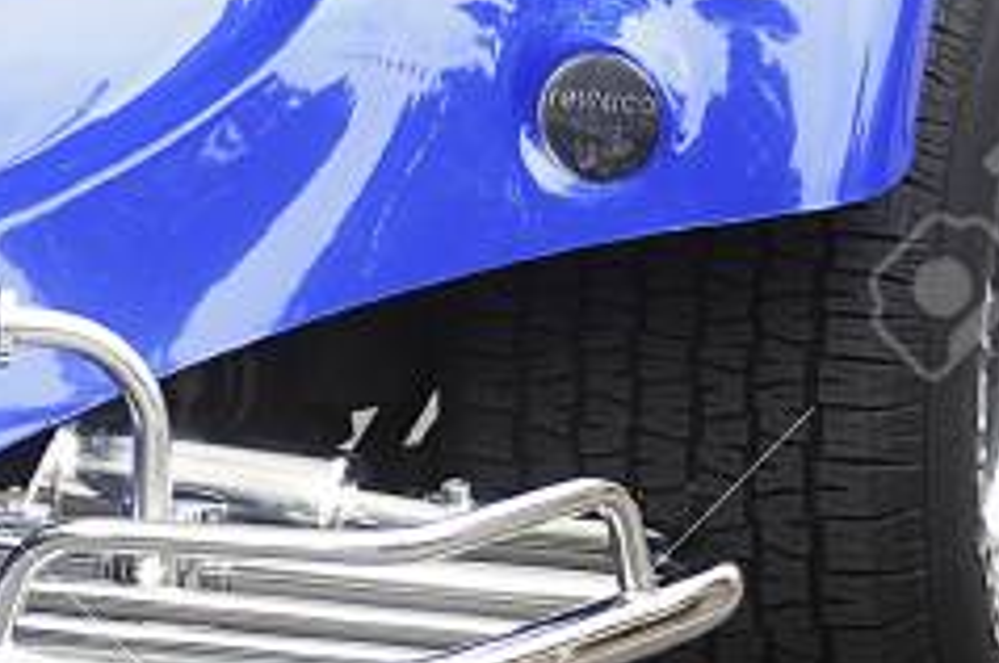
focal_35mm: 301
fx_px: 8341
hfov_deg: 6.6
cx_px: -1192
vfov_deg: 4.5
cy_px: -65
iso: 400
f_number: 2.8
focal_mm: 55
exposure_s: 1/500
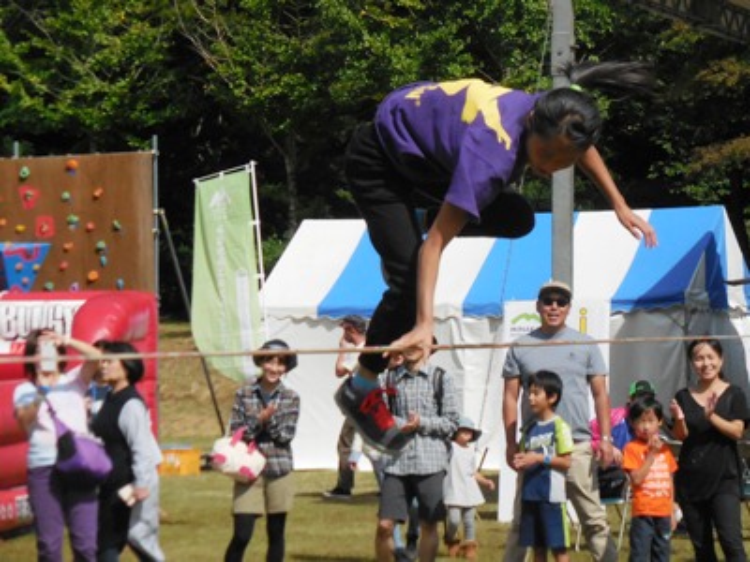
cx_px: 375
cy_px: 281
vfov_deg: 11.4
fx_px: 2817
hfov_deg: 15.2
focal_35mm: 130
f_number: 10.6
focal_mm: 23.4
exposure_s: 1/800
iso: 400
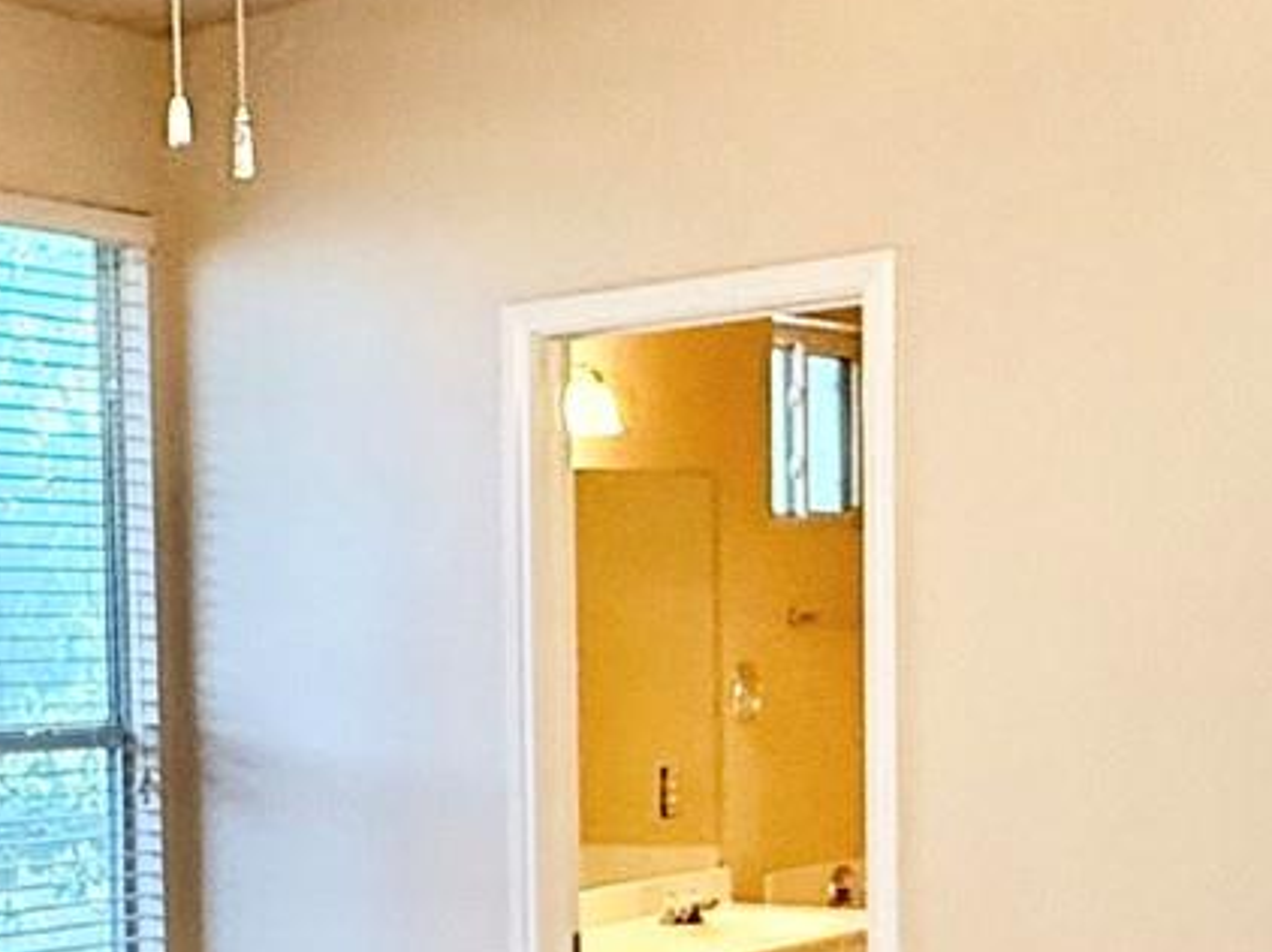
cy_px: 841
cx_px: 0
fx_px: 2497
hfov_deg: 27.0
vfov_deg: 21.2
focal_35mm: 68
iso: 250
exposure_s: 1/120
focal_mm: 2.22
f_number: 2.2
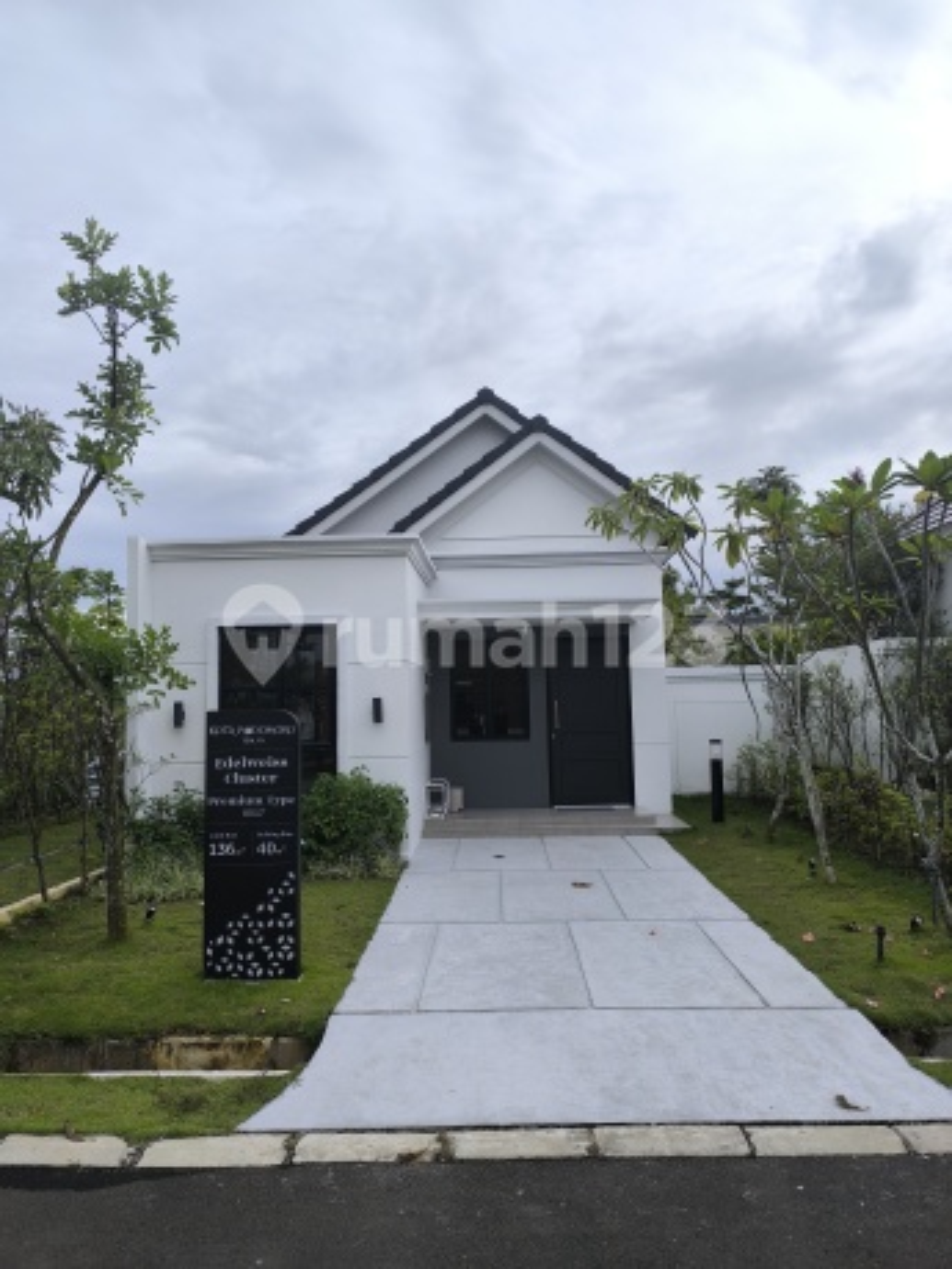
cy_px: 634
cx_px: 476
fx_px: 843
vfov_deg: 73.9
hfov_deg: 58.9
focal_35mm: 23
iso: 50
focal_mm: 6.14
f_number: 1.65
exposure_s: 1/873
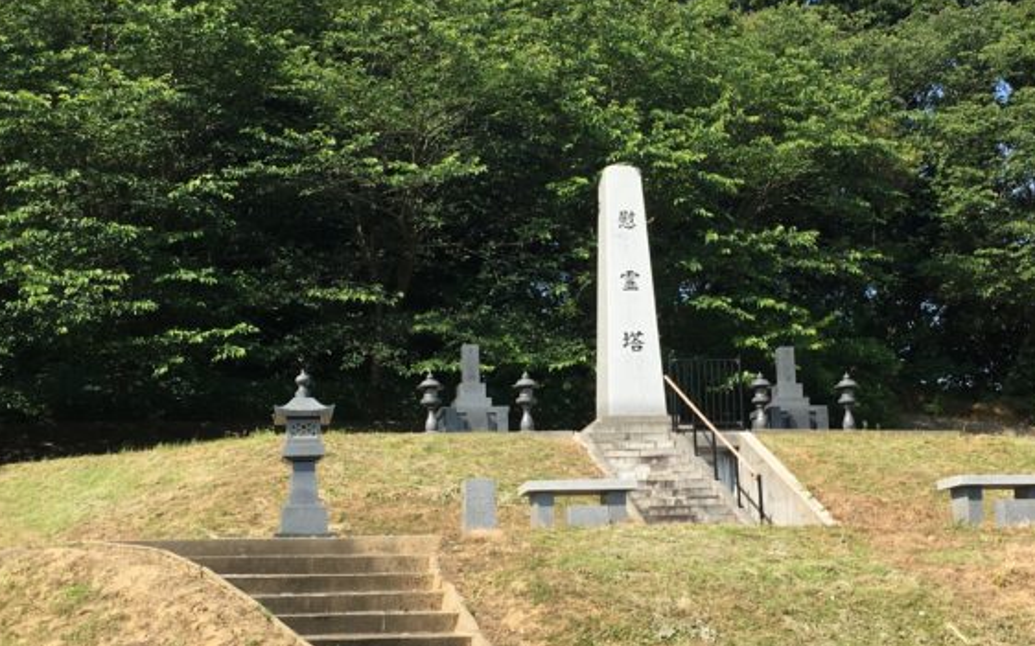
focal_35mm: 56
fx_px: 1579
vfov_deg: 23.1
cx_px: 589
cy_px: 306
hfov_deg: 36.2
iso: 25
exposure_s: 1/864
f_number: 2.2
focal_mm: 4.15
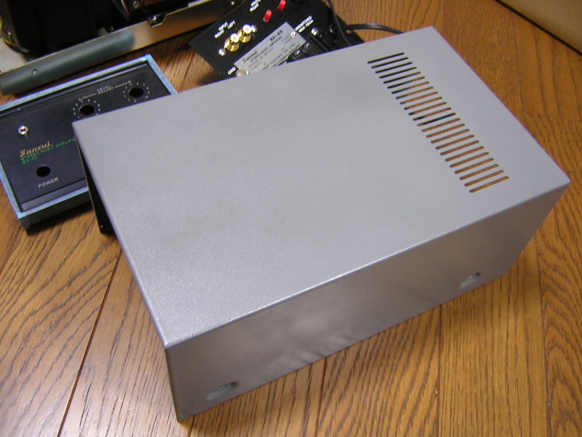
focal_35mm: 36
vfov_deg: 39.7
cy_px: 218
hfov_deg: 51.4
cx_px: 291
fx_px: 605
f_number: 2.6
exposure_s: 1/4.6
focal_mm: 4.7
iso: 100
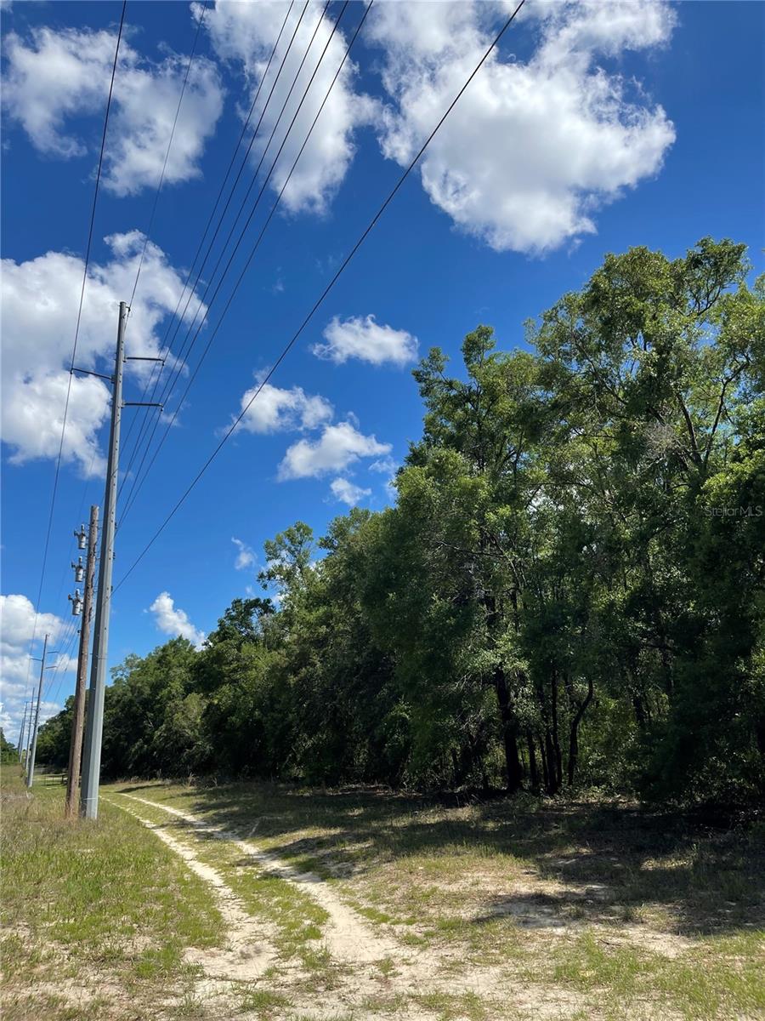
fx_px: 737
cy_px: 510
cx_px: 382
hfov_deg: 54.9
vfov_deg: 69.4
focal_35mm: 25
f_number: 1.6
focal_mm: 5.1
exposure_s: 1/3559
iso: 32
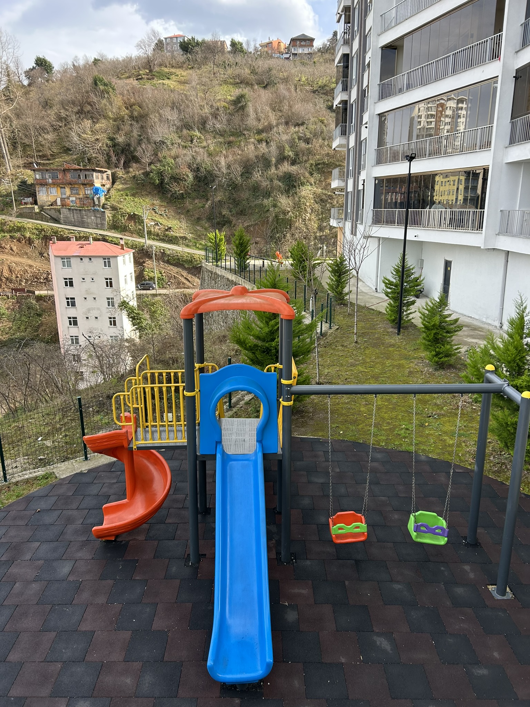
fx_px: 531
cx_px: 265
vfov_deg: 67.3
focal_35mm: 26
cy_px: 354
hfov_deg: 53.1
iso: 50
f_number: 1.5
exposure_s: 1/866
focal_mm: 5.7
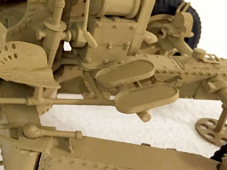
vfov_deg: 22.0
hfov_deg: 27.5
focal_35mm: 65
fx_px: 426
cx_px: -16
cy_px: 12
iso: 250
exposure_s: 1/33
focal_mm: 4.15
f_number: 2.2
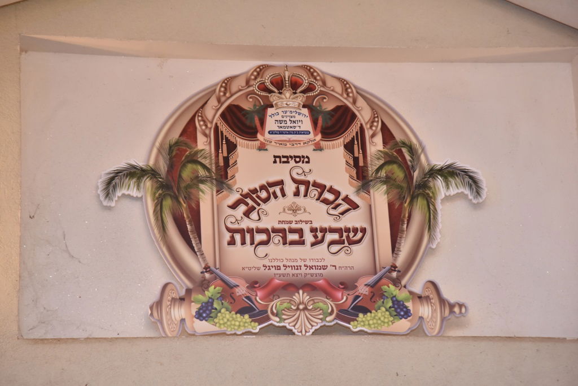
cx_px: 289
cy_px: 193
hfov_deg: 17.1
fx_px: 1927
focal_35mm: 120
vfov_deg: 11.4
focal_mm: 120
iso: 2000
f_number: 4
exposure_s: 1/160
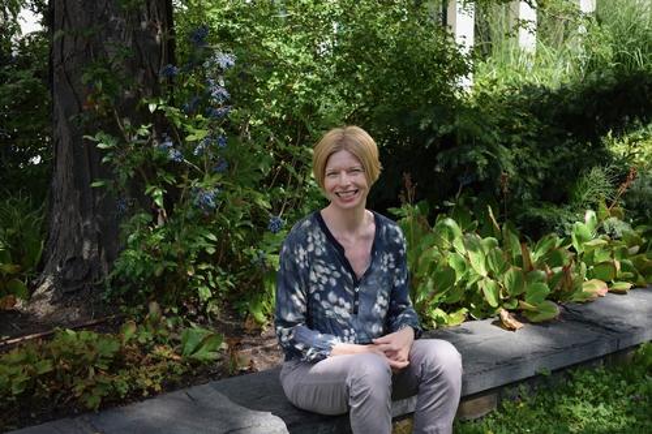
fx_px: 950
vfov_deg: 25.7
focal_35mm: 52
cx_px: 326
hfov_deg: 37.9
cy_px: 217
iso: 560
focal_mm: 35
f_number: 4.5
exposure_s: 1/1000
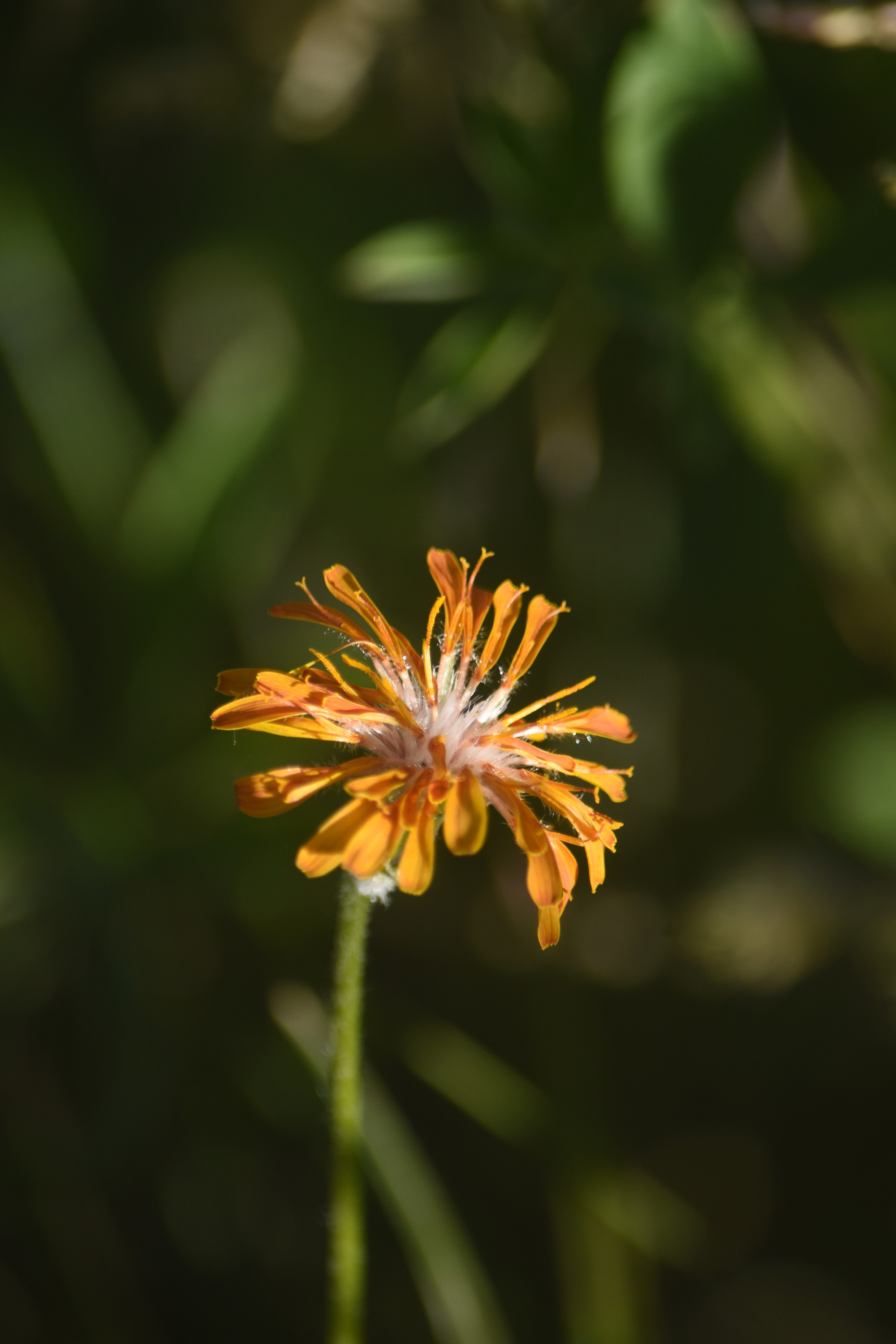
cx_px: 448
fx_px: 16799
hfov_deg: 3.1
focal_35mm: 450
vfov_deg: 4.6
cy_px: 672
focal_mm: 300
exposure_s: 1/800
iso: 320
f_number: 5.6
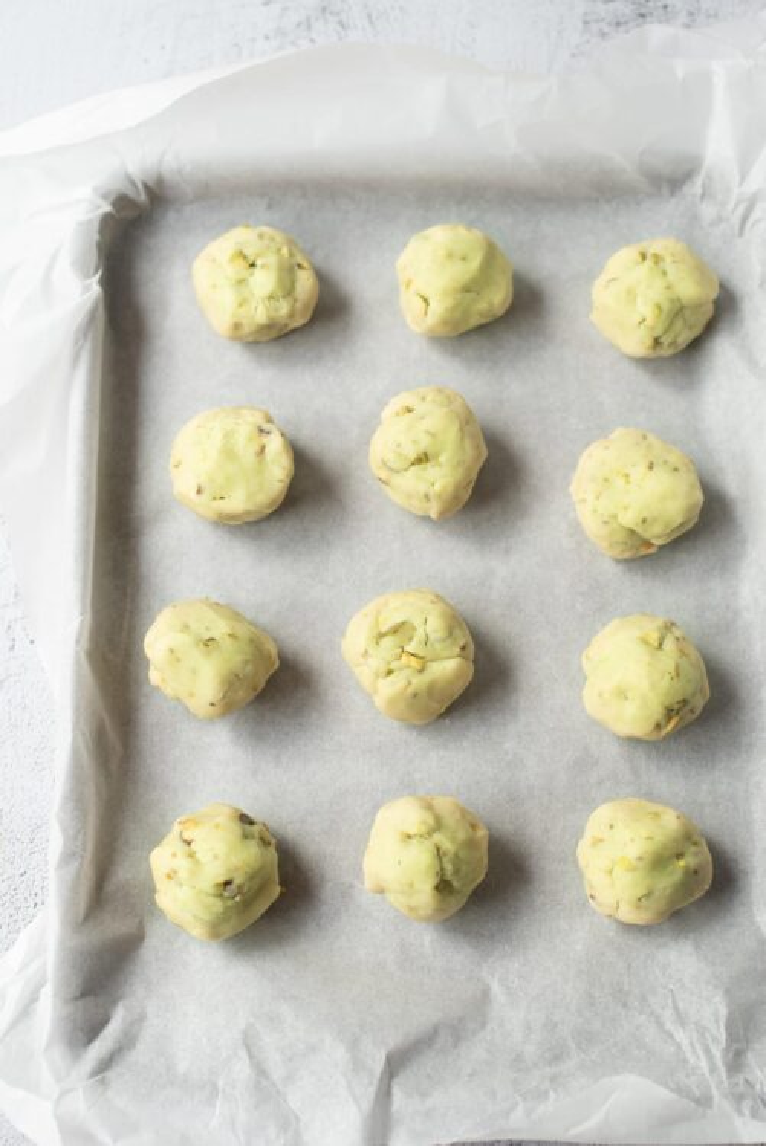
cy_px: 573
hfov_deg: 27.0
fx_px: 1594
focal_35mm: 50
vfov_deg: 39.6
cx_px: 383
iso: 200
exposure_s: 1/30
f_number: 5
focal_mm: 50
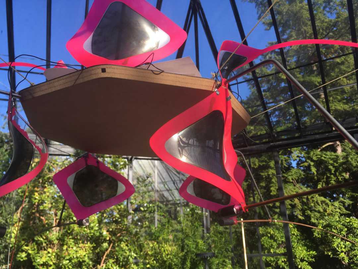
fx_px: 300
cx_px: 179
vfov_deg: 48.2
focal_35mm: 29
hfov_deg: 61.7
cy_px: 134
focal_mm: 4.2
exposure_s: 1/499
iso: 25
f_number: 2.2
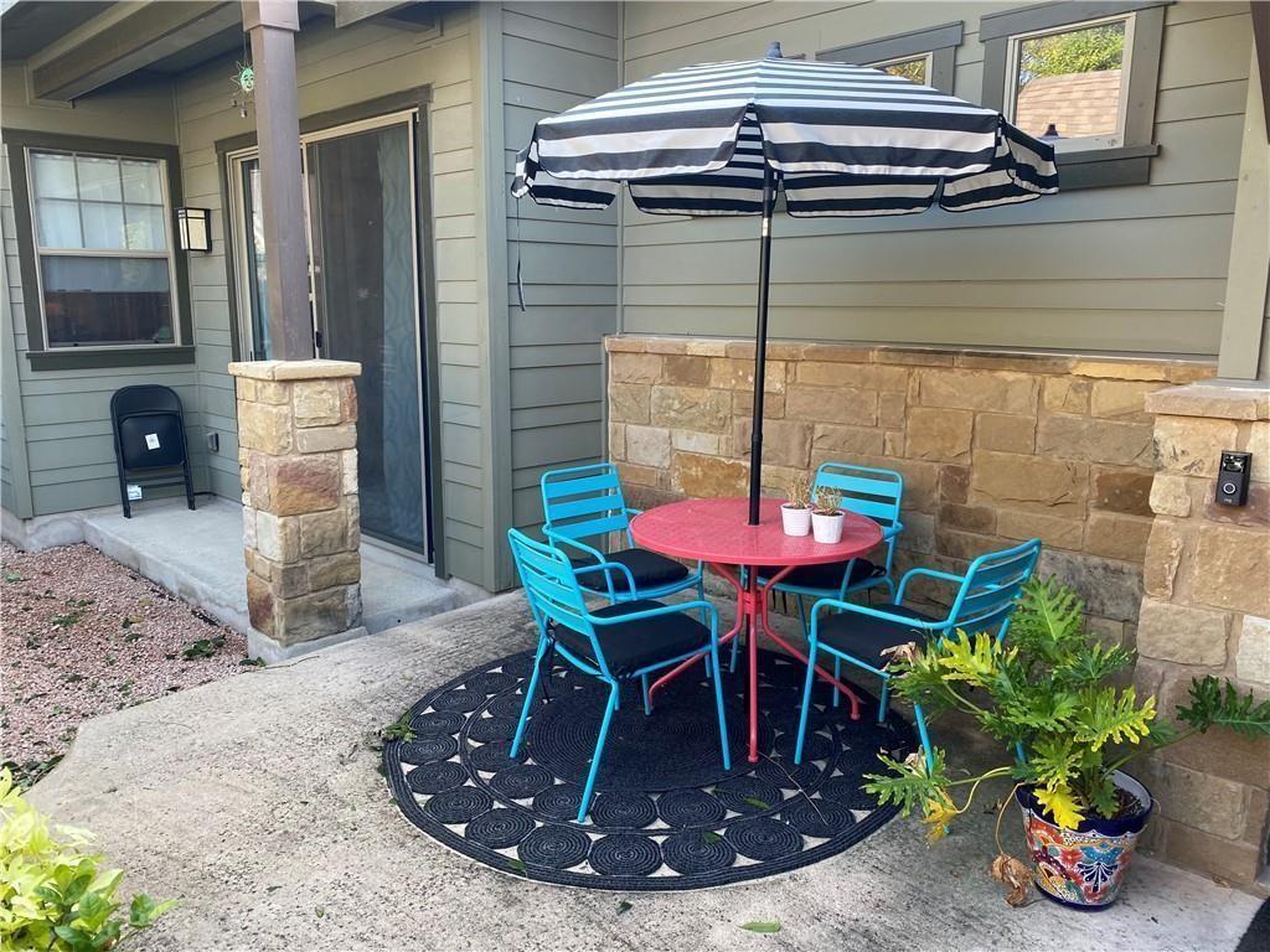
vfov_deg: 53.1
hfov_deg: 67.3
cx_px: 635
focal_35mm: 26
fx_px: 954
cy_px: 476
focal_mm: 4.25
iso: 40
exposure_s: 1/121
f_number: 1.8
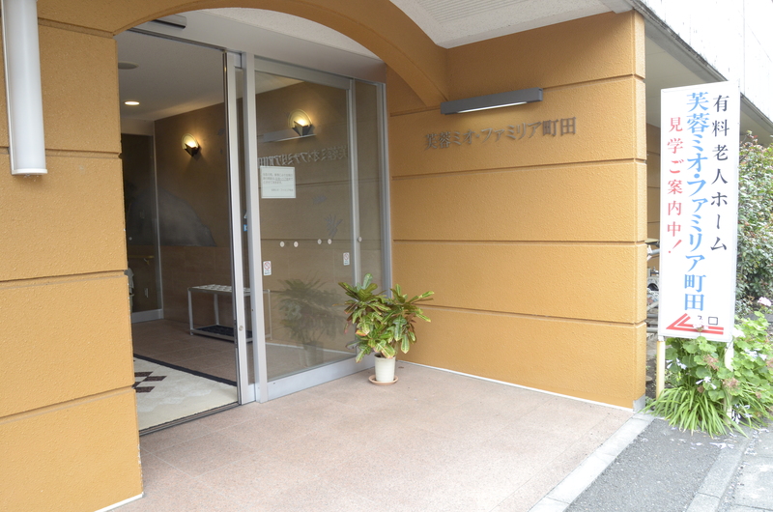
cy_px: 256
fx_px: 579
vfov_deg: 47.7
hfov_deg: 67.5
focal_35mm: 27
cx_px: 386
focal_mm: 18
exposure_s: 1/30
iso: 500
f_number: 11
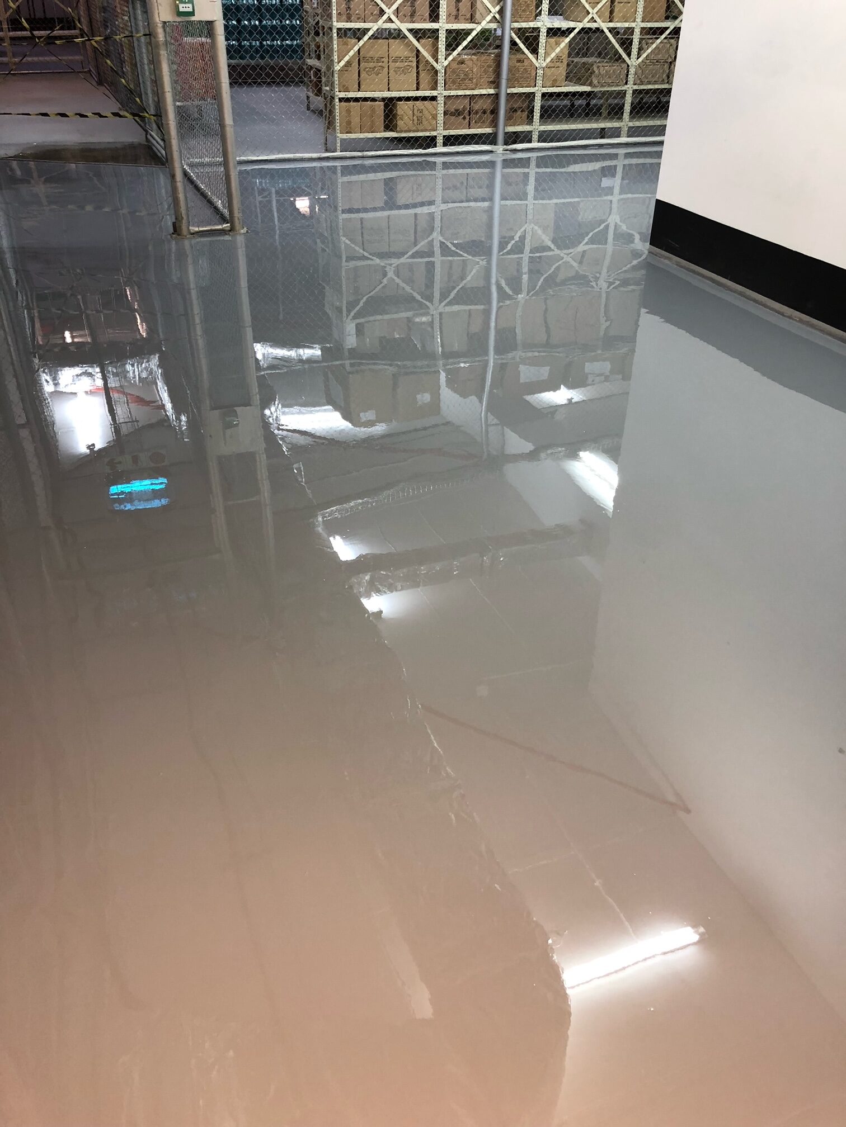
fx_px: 912
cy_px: 564
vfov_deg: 63.4
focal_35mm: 28
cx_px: 423
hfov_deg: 49.7
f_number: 1.8
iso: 40
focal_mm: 4
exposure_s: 1/17
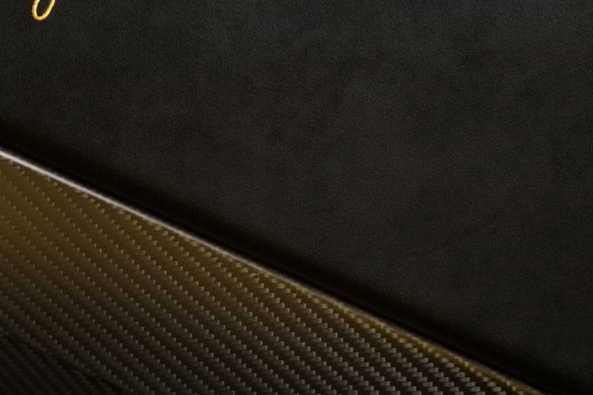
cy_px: 78
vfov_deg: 4.8
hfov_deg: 7.2
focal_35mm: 285
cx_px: 66
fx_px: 4693
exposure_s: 1.6
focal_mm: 120
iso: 160
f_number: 13
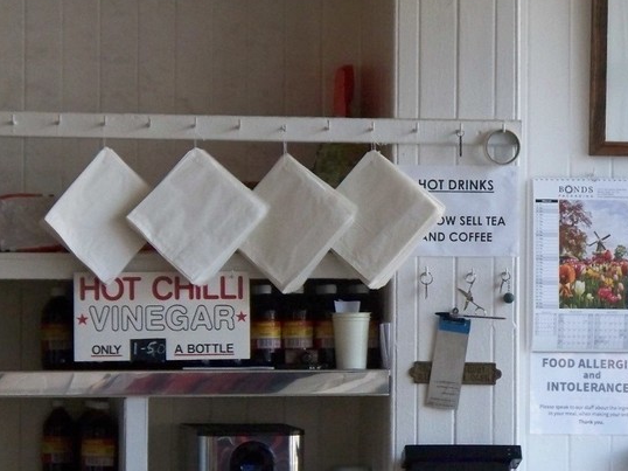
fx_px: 4044
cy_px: 256
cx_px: 415
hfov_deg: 8.9
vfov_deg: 6.7
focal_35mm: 223
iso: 400
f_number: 4.4
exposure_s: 1/125
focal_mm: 28.83
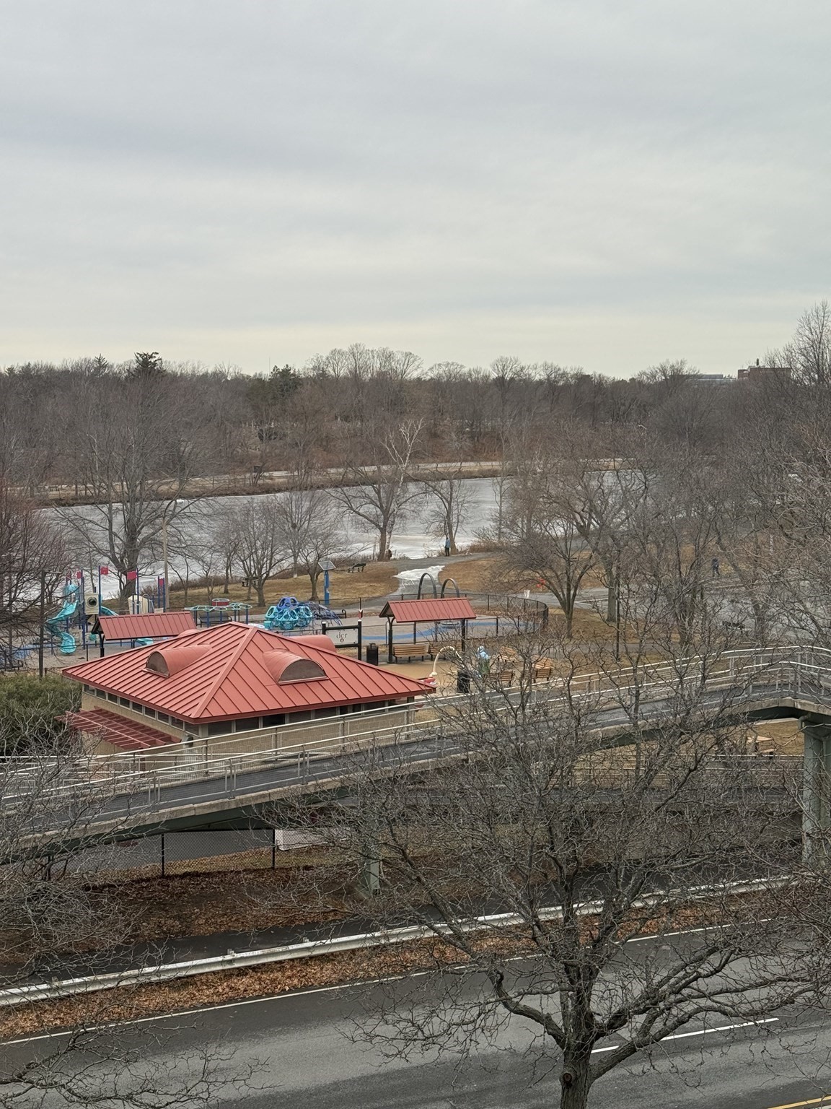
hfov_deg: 30.3
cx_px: 416
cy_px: 554
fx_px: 1536
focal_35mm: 48
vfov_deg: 39.7
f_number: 1.78
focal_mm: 6.76
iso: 64
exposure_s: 1/1215
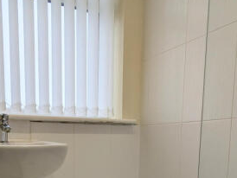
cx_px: 68
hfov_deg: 52.2
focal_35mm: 34
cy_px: 171
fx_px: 233
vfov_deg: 38.1
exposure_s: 1/203
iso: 39
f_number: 2.2
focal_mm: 2.35
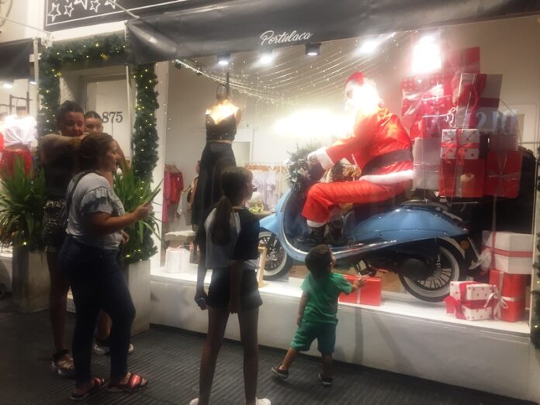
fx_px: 452
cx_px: 270
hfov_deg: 61.7
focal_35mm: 29
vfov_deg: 48.2
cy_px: 202
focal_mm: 4.15
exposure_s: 1/33
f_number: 2.2
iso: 50
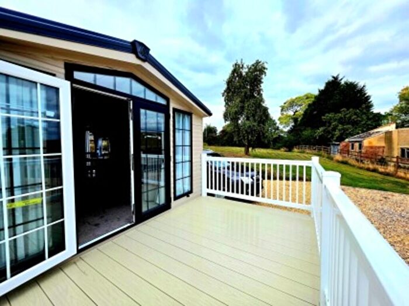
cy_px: 153
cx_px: 204
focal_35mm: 13
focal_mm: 2.2
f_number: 1.9
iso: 50
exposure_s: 1/2000
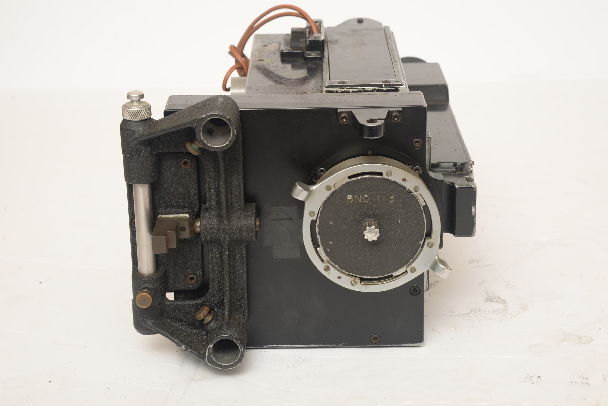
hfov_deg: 23.9
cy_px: 203
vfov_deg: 16.1
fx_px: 1436
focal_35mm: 85
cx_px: 304
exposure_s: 1/125
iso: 400
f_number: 11
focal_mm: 85
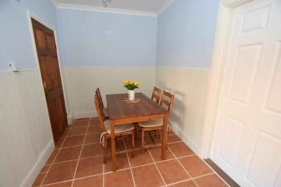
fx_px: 117
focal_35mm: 15
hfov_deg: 100.4
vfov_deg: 77.4
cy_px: 94
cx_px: 140
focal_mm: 10
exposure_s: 1/60
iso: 1000
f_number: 3.5
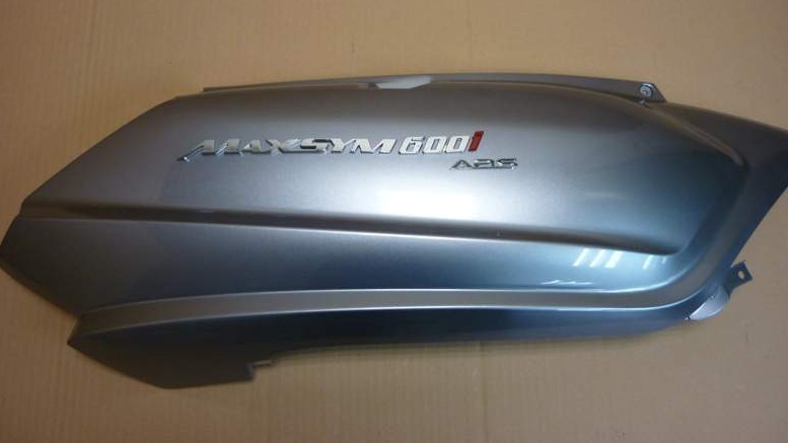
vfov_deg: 31.7
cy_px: 144
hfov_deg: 54.0
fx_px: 773
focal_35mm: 37
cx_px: 390
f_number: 2.8
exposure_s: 1/30
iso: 160
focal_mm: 5.5
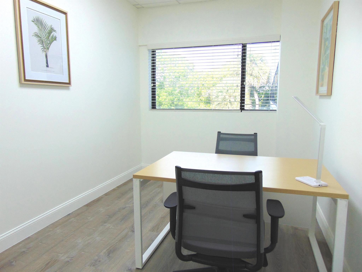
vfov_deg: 54.9
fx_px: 261
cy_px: 136
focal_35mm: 25
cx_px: 181
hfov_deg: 69.4
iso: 80
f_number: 3
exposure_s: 1/80
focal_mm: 4.5
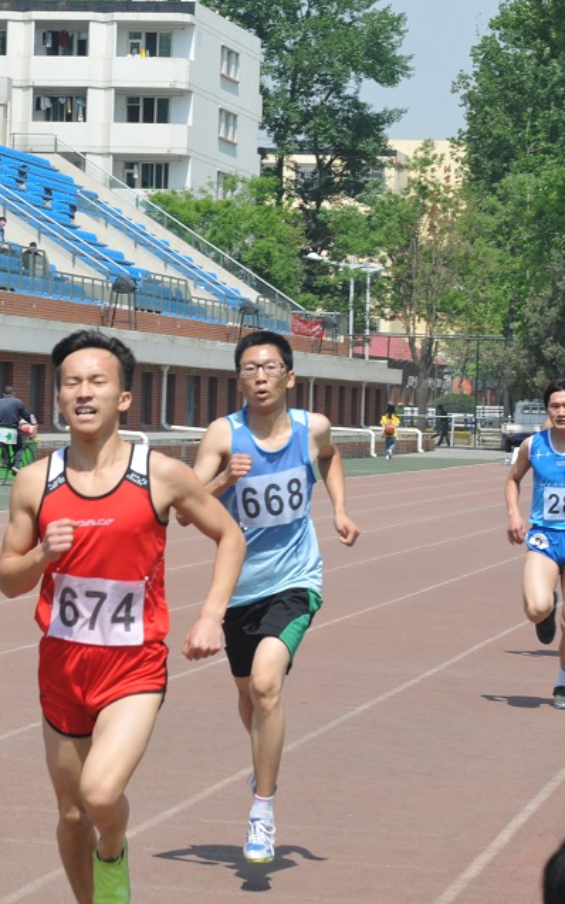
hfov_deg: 8.1
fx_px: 3992
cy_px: 453
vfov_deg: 12.9
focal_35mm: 162
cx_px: 56
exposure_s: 1/400
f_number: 10
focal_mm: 70
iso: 320
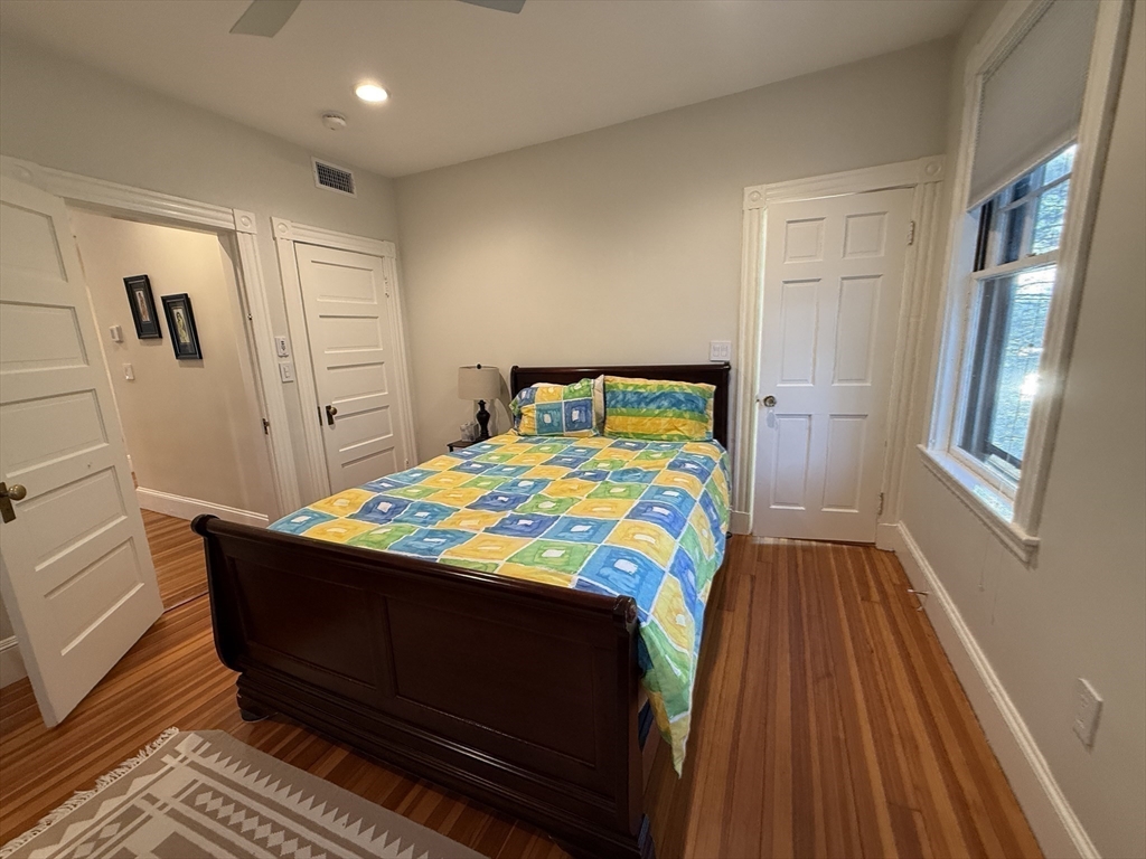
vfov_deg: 85.7
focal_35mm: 14
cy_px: 430
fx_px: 463
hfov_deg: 102.1
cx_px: 573
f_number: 2.2
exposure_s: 1/60
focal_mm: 2.22
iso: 200
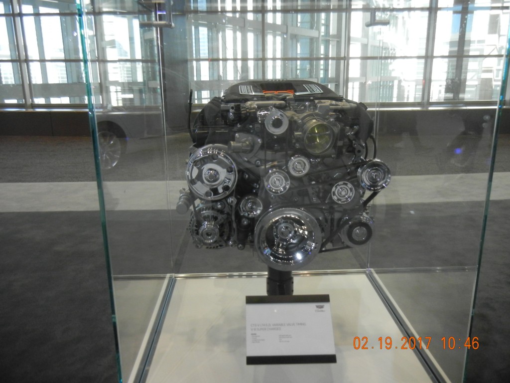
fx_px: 442
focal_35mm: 30
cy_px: 192
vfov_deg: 46.8
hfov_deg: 60.0
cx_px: 255
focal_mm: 5.4
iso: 640
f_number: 3.5
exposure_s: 1/232
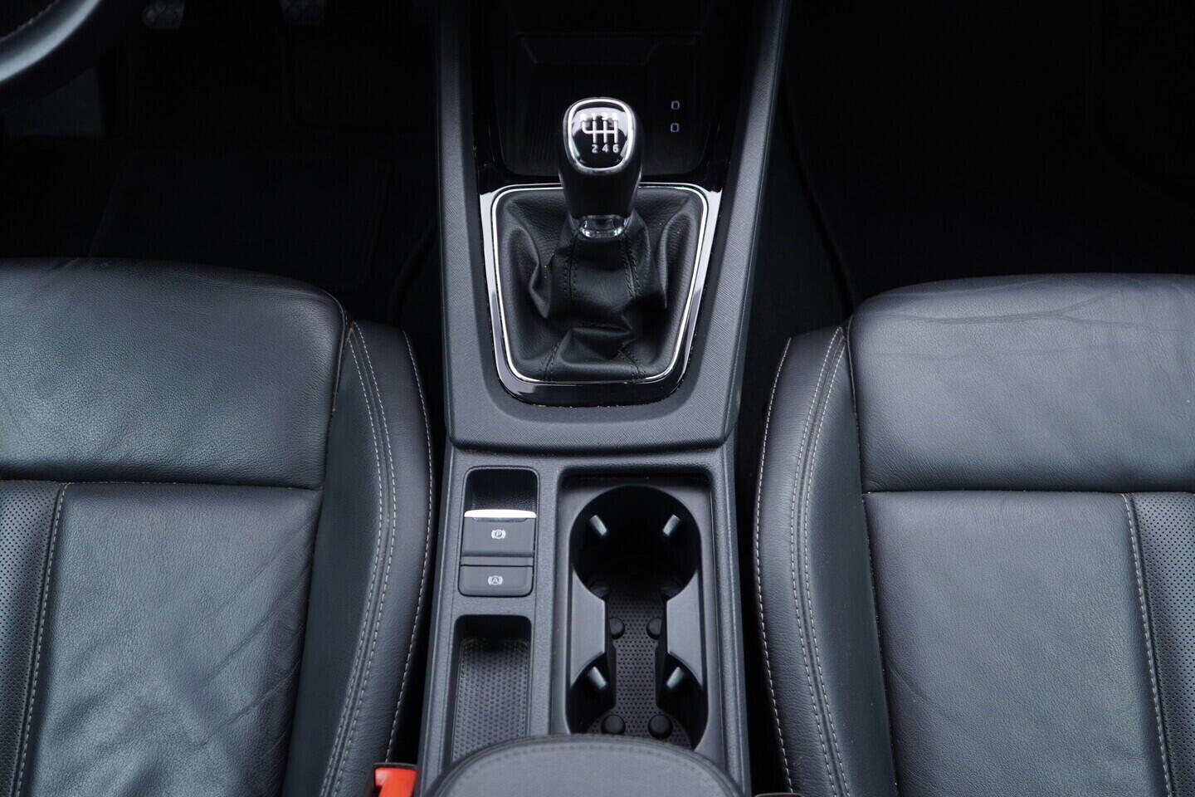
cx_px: 598
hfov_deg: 53.1
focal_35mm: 36
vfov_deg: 36.9
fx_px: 1195
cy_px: 398
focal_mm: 24
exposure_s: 1/40
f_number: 2.8
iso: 320
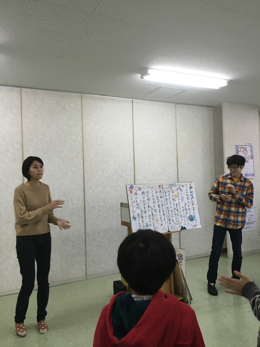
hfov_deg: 48.2
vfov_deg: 61.7
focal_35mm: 29
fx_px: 290
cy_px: 174
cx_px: 130
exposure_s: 1/30
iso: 25
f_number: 2.2
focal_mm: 4.15
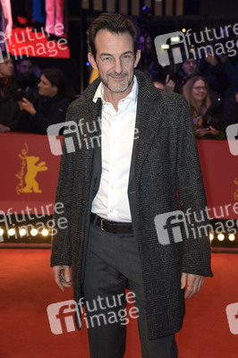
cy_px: 179
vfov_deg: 32.4
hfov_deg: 21.9
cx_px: 119
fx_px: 616
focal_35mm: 62
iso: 800
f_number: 5.6
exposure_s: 1/200
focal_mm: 62
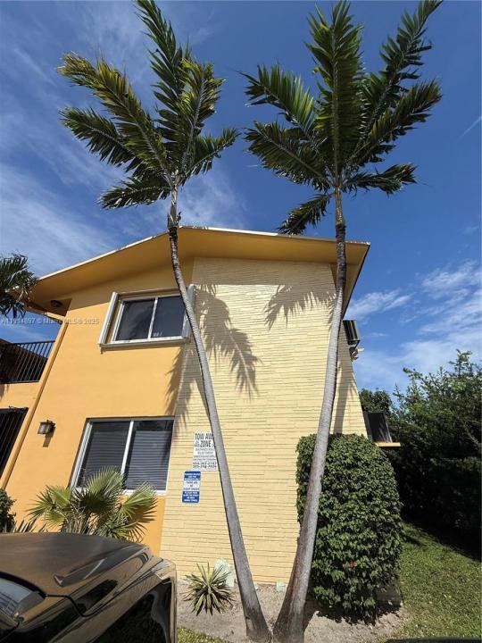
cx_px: 241
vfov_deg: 102.1
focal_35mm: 14
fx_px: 260
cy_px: 322
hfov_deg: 85.7
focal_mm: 2.22
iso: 50
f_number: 2.2
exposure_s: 1/6173
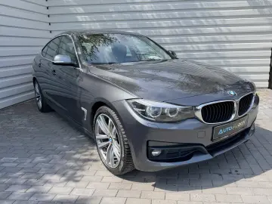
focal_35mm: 24
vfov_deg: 56.8
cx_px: 136
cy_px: 102
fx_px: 189
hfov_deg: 71.6
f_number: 1.78
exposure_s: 1/1949
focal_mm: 6.76
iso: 80
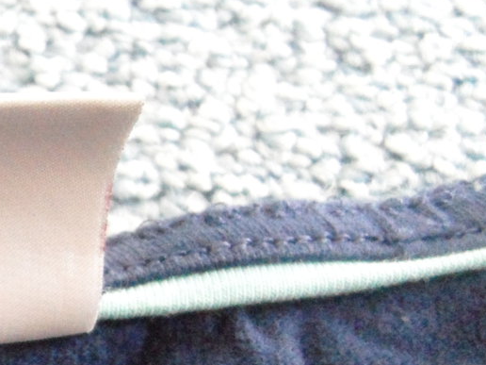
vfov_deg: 22.7
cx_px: -81
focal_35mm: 62
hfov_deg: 27.8
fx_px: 870
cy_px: 368
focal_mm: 4.1
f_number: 2.9
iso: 800
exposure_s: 1/60
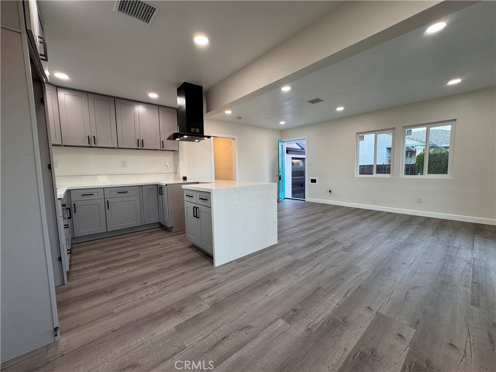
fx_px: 201
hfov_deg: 102.1
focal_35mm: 14
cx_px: 248
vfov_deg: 85.7
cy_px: 186
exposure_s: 1/120
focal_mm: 2.22
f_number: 2.2
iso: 100
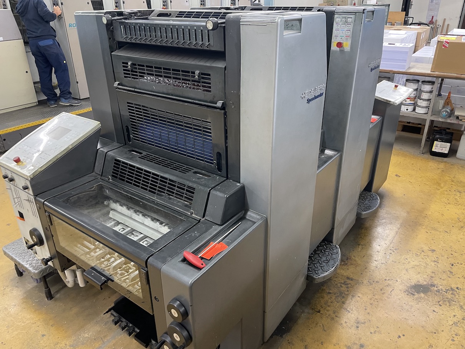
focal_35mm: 26
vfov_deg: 53.0
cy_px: 174
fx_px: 349
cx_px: 232
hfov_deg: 67.3
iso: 250
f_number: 1.6
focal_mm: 4.2
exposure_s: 1/50
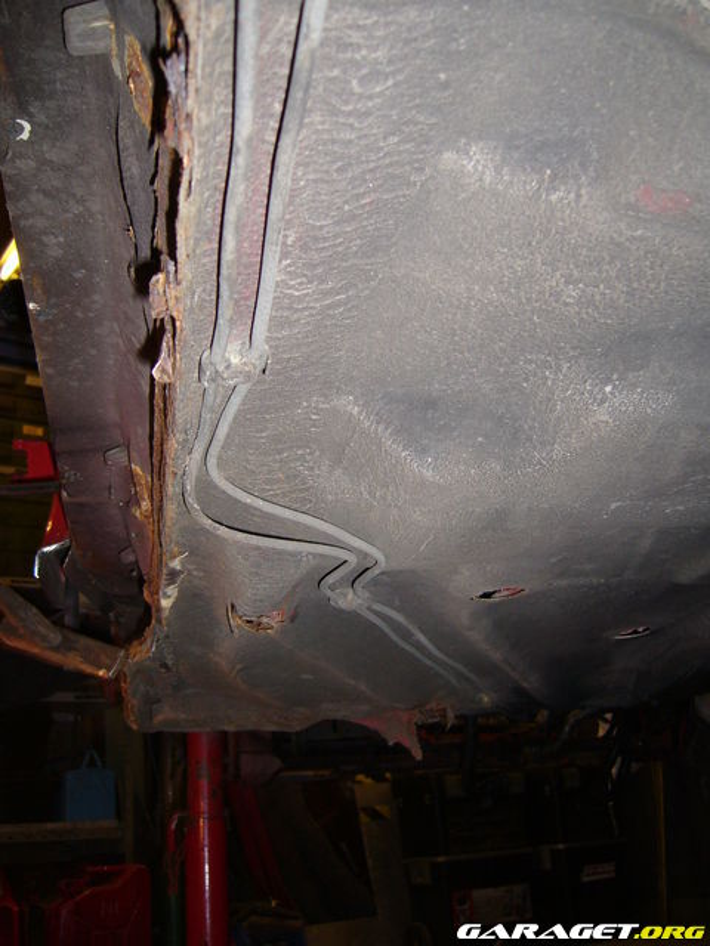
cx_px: 355
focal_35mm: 35
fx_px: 957
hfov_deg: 40.7
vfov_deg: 52.6
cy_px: 473
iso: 100
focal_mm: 5.8
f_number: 2.8
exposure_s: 1/60
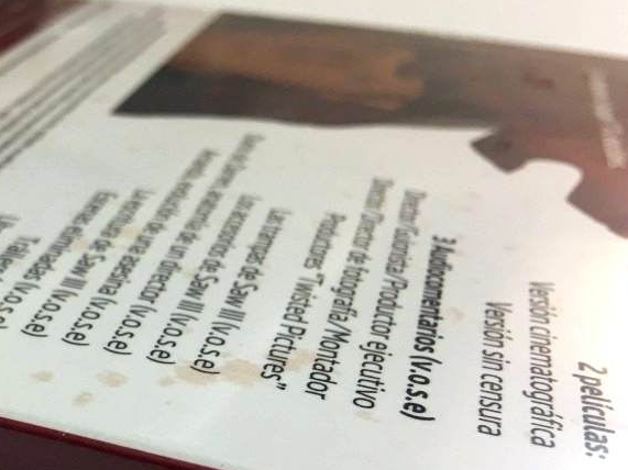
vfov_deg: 27.6
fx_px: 943
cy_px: 359
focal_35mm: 52
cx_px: 98
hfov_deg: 35.3
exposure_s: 1/17
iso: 32
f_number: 2.2
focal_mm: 4.15
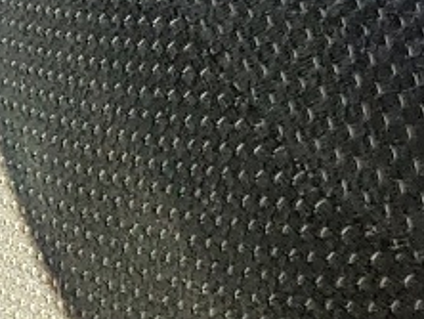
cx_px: -500
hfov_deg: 9.6
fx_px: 2293
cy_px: -491
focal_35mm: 187
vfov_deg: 7.4
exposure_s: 1/60.2
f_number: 1.5
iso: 123
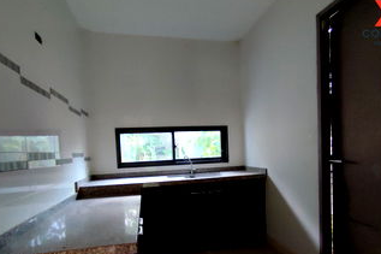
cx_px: 191
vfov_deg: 58.4
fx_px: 222
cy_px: 164
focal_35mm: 21
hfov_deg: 81.2
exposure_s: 1/33
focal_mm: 1.65
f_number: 2.2
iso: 322
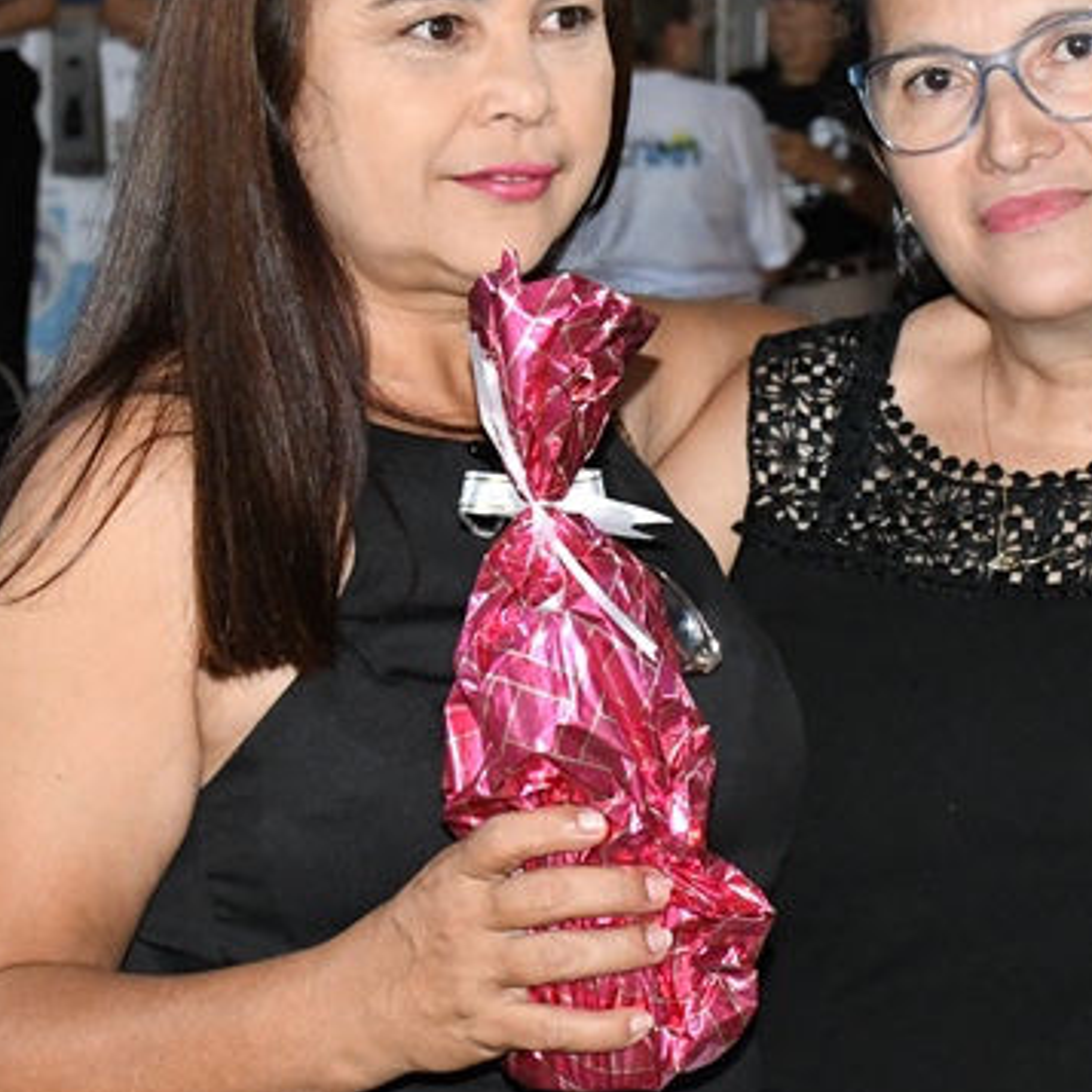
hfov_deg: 14.9
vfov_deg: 14.9
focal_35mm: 117
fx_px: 4176
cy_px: 421
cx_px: 697
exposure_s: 1/100
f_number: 5.6
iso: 4000
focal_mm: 32
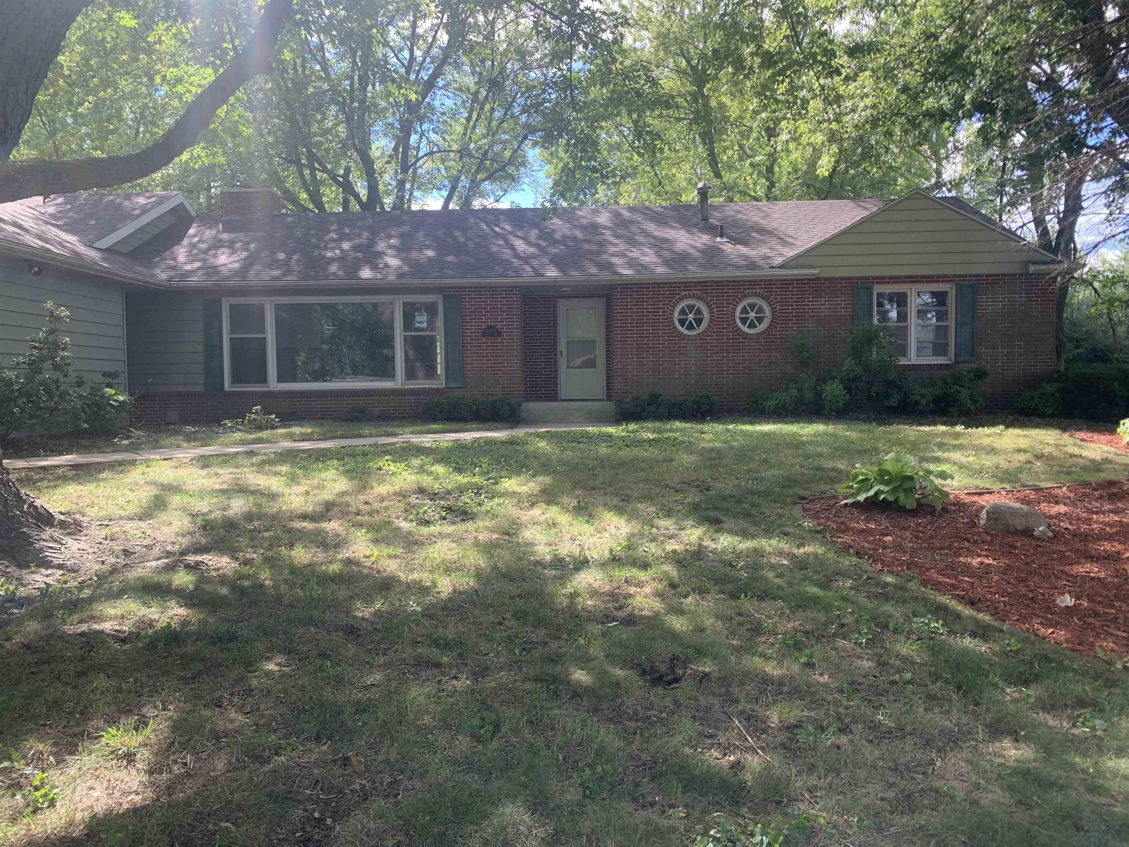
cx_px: 564
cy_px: 424
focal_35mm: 26
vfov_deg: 53.1
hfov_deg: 67.3
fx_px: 848
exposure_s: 1/233
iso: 25
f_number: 1.8
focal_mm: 4.25
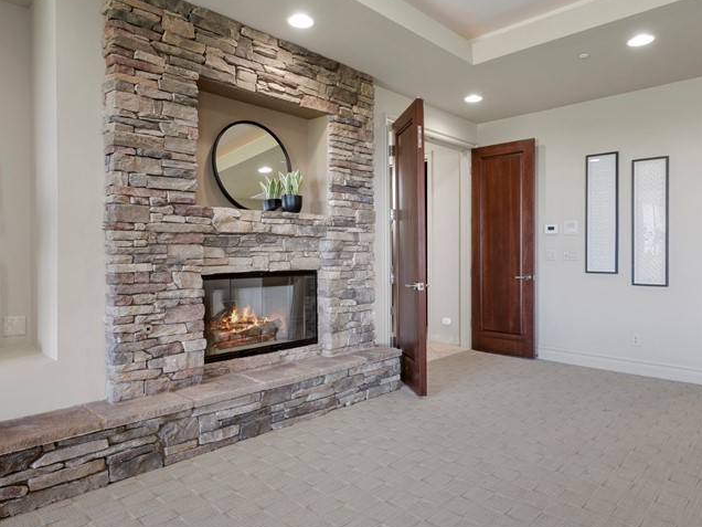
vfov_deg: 58.8
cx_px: 369
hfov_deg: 73.9
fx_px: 466
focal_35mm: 23
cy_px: 244
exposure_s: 1/2.5
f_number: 8
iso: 640
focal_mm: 14
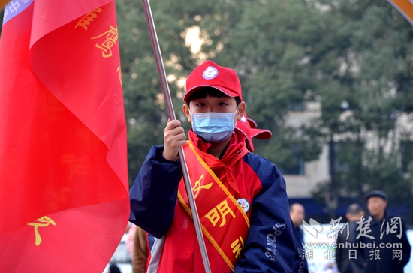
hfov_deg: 13.7
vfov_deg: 9.1
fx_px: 1717
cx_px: 206
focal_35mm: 150
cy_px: 136
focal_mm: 100
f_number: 5.6
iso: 200
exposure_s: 1/125
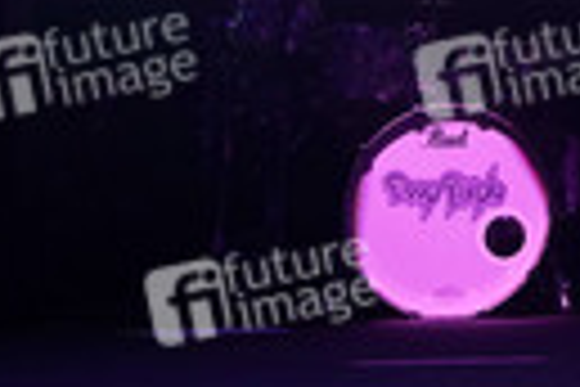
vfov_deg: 12.9
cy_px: -270
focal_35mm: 98
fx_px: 1579
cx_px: 591
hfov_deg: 20.1
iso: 1600
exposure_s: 1/125
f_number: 5
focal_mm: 28
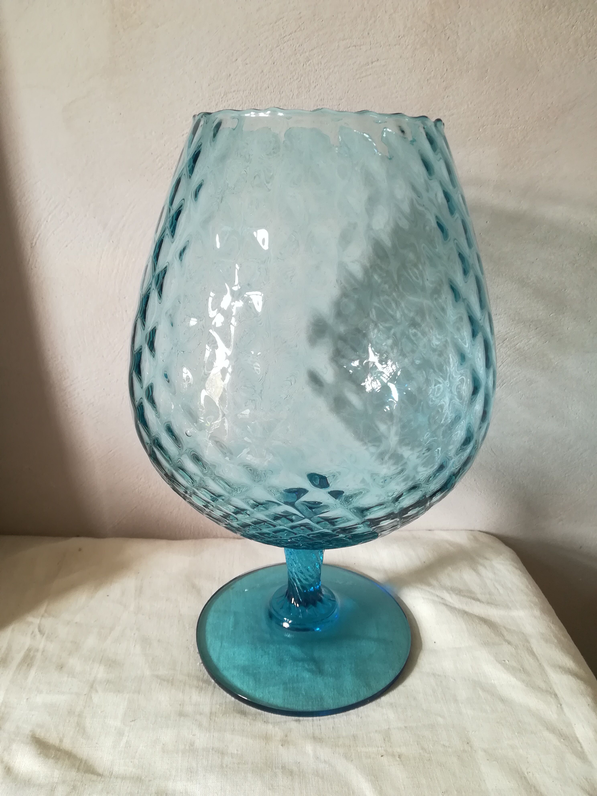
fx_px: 598
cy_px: 398
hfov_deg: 53.1
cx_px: 298
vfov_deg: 67.3
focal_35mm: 26
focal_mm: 3.83
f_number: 2.2
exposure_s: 1/30
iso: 100
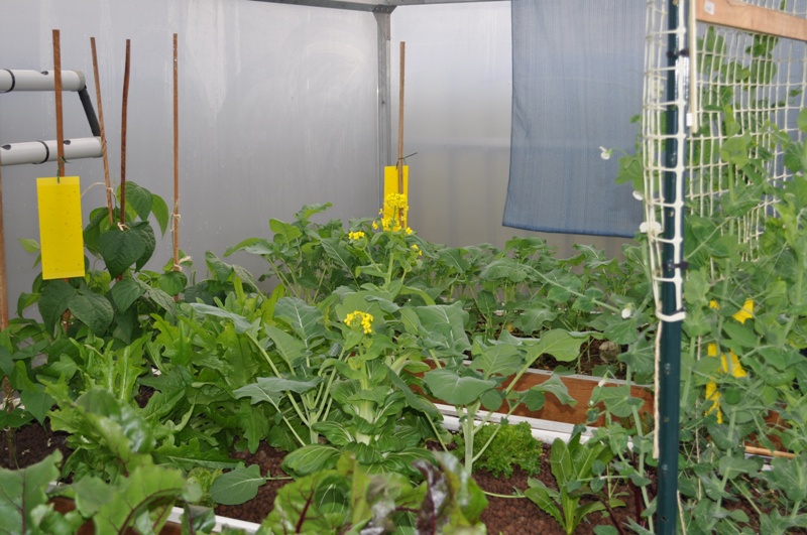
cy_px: 268
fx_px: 1142
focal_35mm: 51
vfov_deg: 26.4
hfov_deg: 38.9
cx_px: 404
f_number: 5
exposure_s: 1/200
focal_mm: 34
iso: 220
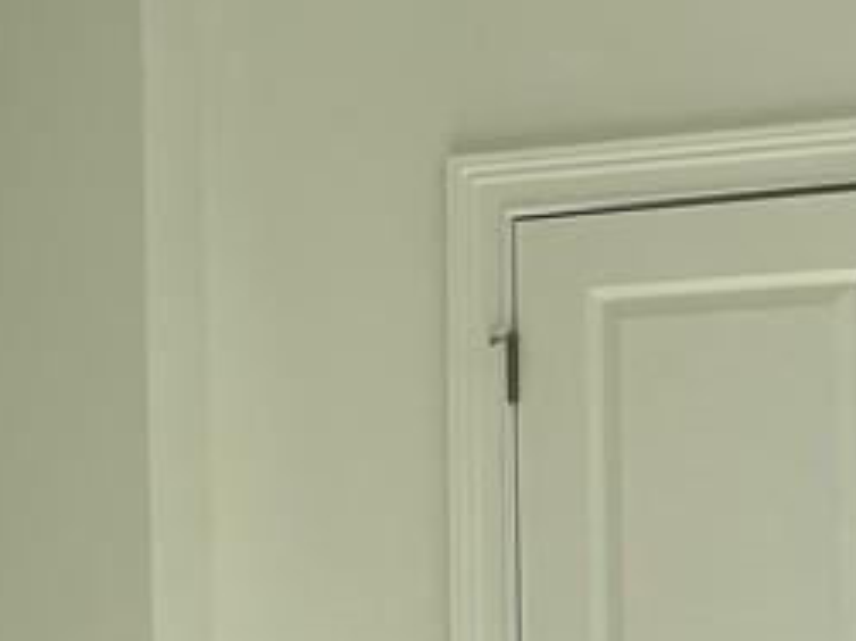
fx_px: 2620
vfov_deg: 13.8
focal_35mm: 106
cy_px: 597
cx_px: -24
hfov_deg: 18.0
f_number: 1.6
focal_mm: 5.1
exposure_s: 1/1225
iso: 50
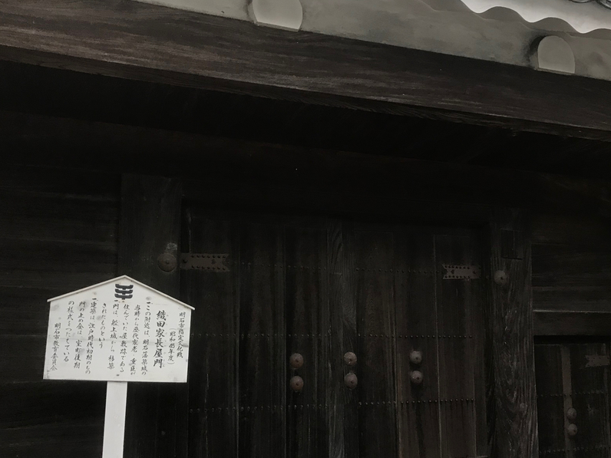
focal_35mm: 36
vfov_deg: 39.3
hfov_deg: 51.3
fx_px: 635
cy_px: 293
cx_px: 332
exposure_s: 1/30
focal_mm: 3.99
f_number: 1.8
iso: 32
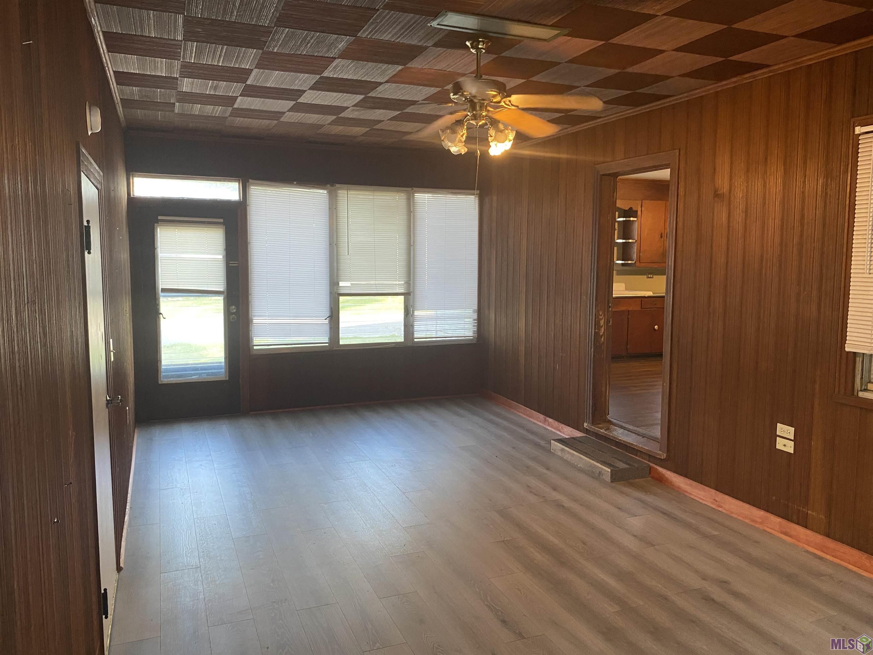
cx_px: 436
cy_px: 328
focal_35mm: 26
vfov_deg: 53.1
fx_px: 656
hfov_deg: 67.3
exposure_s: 1/60
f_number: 1.8
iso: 200
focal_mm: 4.25
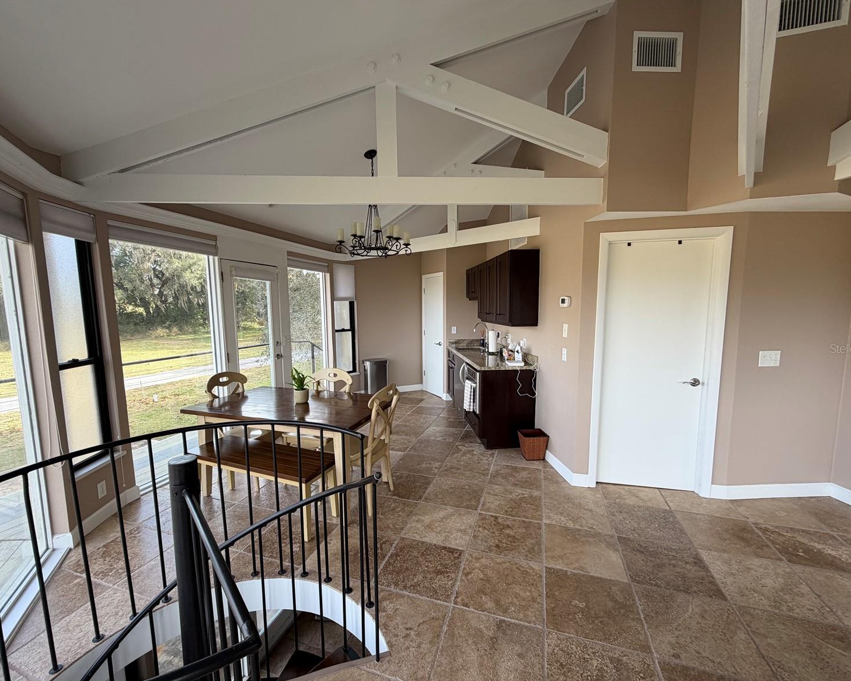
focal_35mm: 15
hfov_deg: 96.8
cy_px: 348
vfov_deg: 84.0
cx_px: 418
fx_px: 378
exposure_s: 1/121
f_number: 2.2
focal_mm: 2.22
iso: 50
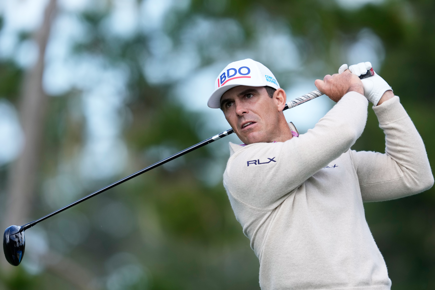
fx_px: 4833
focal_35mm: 400
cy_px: 145
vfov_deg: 3.4
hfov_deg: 5.2
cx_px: 218
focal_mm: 400
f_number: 3.5
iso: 800
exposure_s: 1/3200
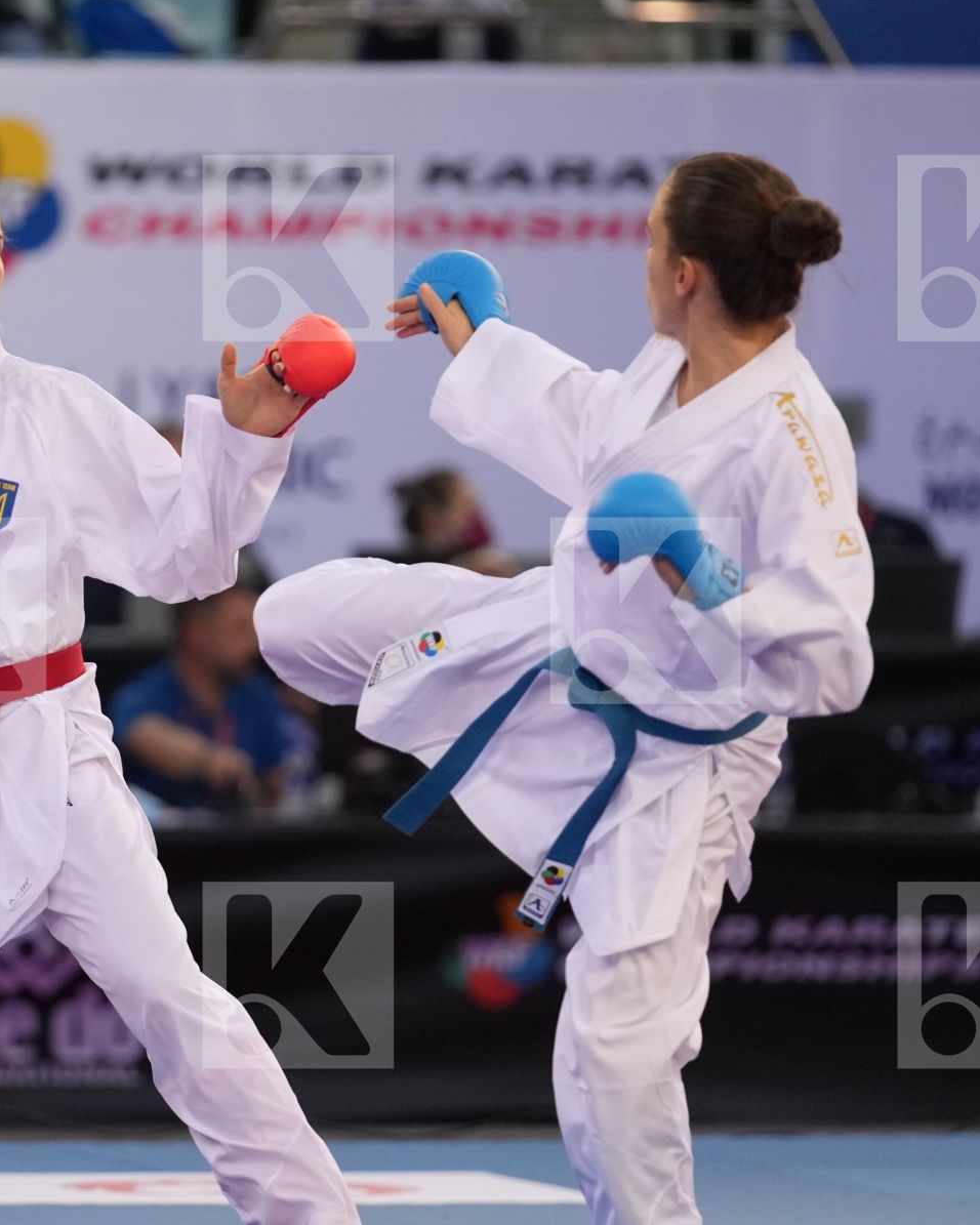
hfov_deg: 3.7
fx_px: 15372
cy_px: 611
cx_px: 298
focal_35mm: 424
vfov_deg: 4.6
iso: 2000
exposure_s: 1/1000
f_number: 2.8
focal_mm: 200
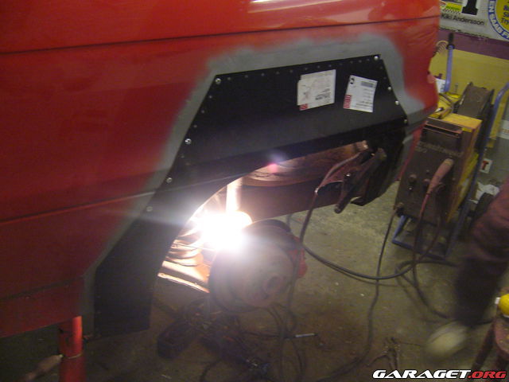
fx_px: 515
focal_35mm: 35
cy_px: 191
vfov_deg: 40.7
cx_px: 254
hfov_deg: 52.6
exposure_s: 1/8
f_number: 2.8
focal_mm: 5.8
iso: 200
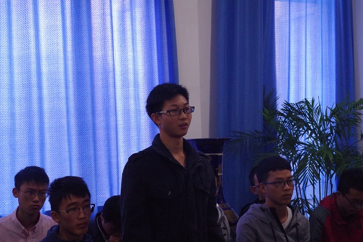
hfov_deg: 29.9
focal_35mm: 68
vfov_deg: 20.2
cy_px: 121
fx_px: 681
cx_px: 182
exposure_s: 1/125
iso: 3200
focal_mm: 45
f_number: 8
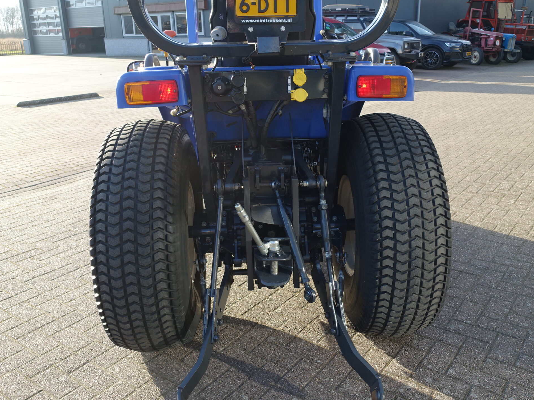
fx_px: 478
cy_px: 189
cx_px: 280
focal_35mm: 31
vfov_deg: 45.4
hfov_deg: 58.3
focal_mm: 8.8
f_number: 4
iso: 125
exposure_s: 1/160
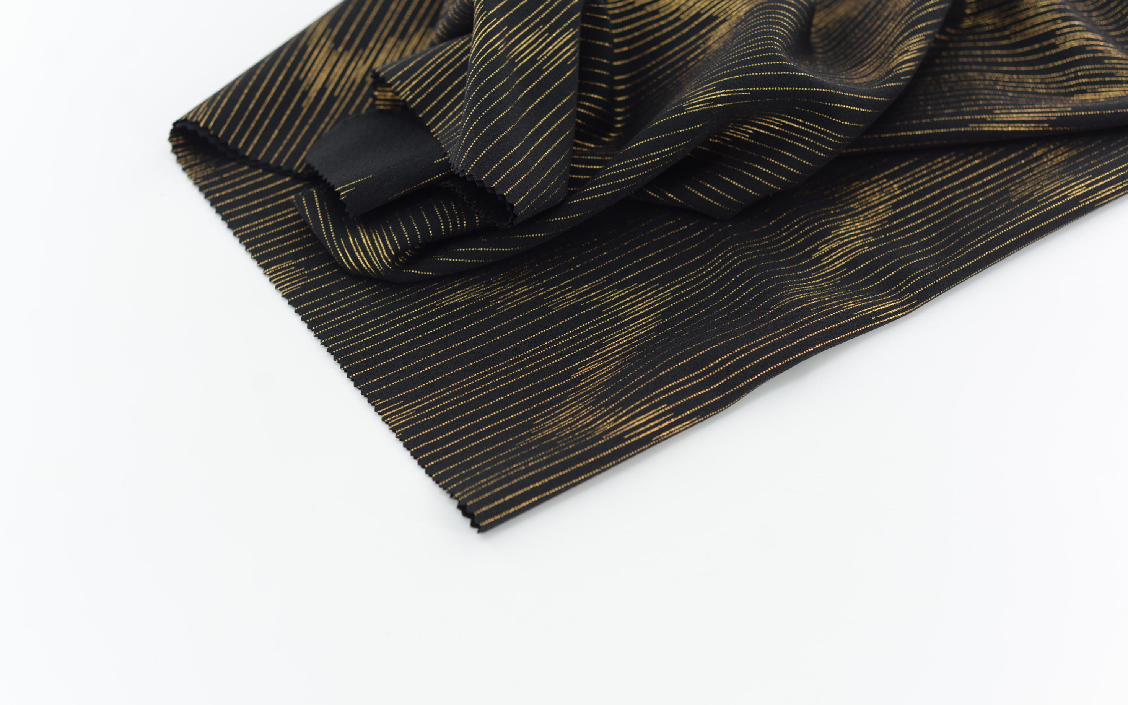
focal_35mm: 52
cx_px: 553
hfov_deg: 38.9
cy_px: 341
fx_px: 1599
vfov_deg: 24.9
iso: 100
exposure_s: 1/80
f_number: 4
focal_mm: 50
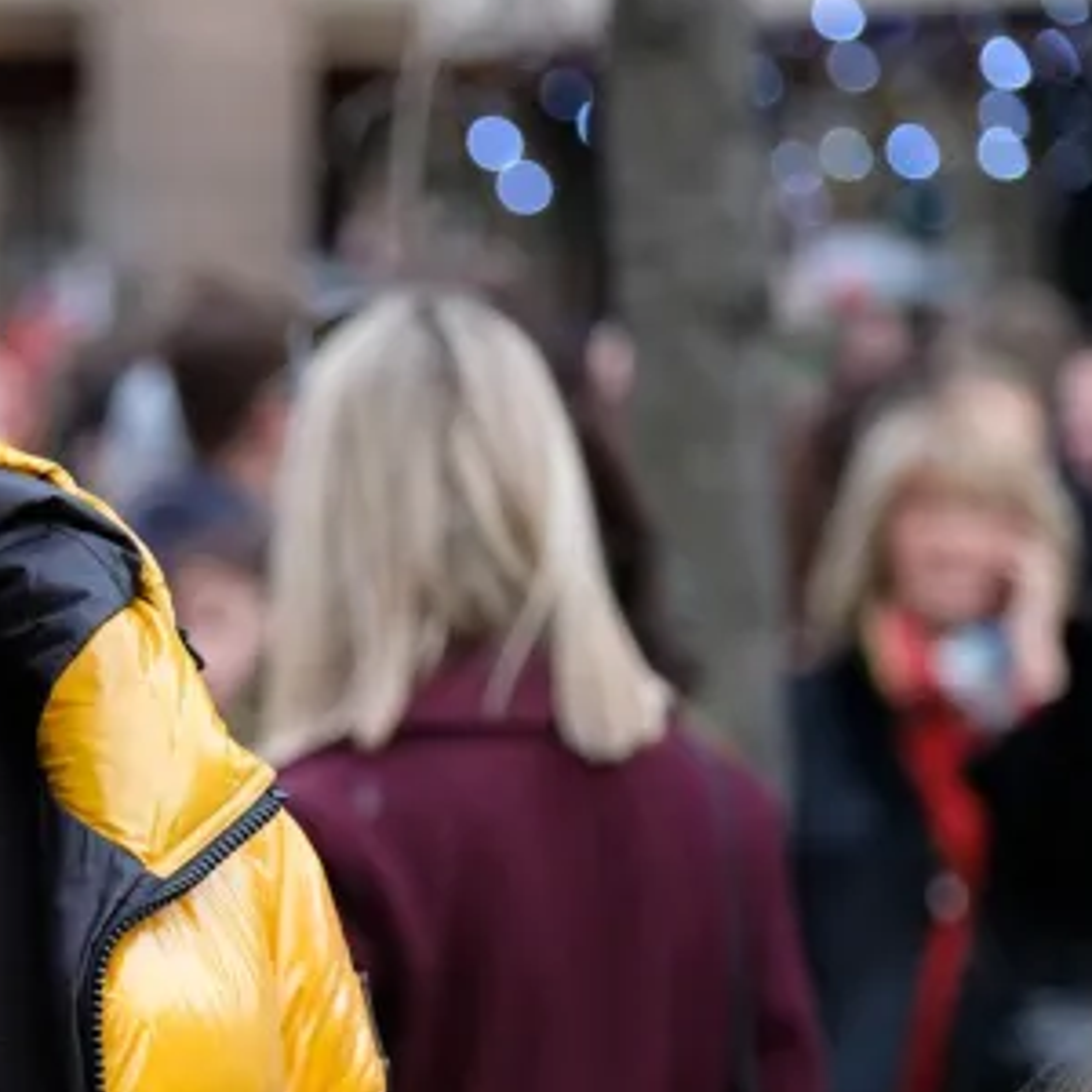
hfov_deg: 6.0
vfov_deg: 6.0
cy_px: 704
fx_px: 10457
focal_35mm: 293
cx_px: -95
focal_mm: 90.6
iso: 640
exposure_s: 1/640
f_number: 2.8
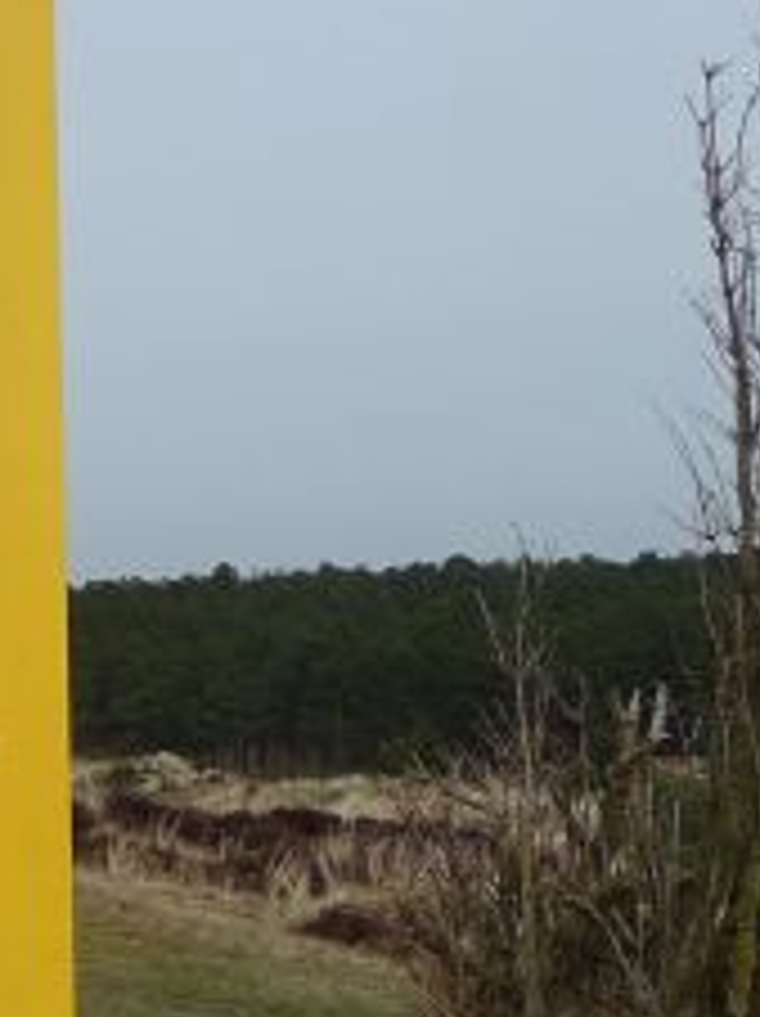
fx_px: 2992
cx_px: -630
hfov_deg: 13.0
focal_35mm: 102
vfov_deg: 19.2
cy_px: 702
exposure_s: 1/250
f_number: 8
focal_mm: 4.7
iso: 100
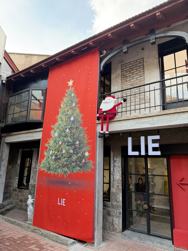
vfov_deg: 71.6
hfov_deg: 56.8
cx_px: 94
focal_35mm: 24
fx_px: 174
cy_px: 126
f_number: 1.78
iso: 200
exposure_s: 1/233
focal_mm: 6.76
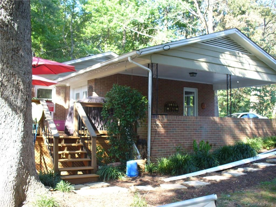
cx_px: 138
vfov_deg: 38.7
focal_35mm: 37
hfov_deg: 50.1
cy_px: 104
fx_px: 295
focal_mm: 6.1
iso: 80
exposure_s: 1/80
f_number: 2.8
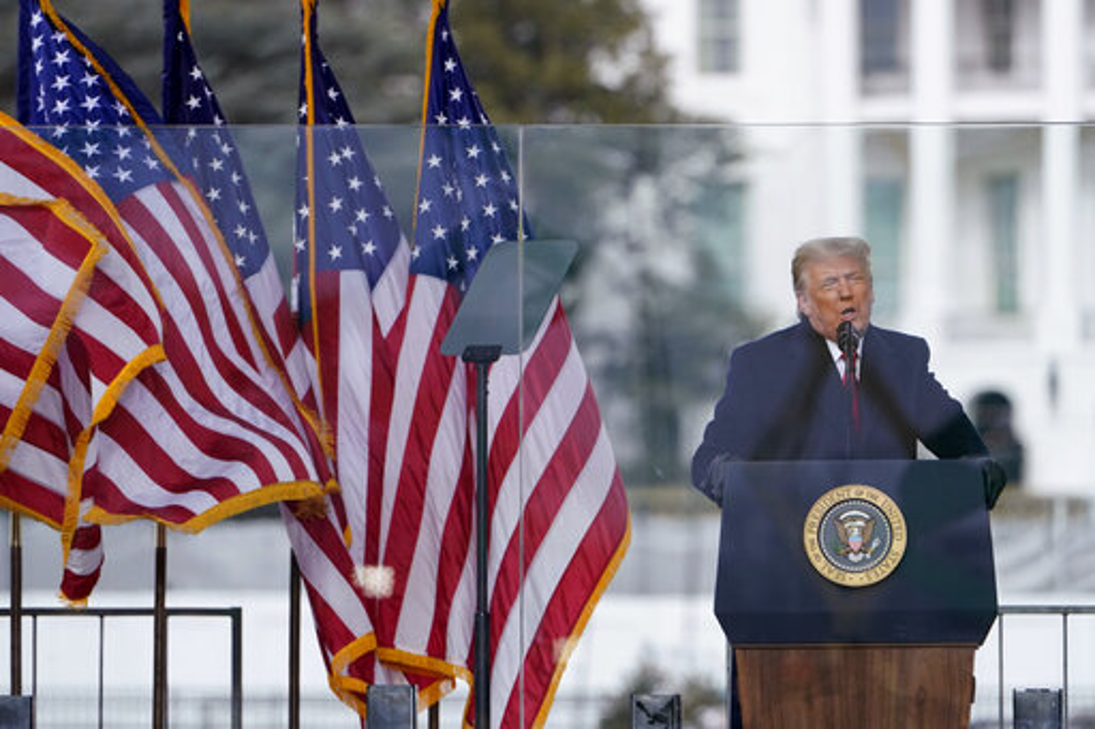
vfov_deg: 2.3
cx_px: 548
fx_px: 18243
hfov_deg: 3.4
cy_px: 364
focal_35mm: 600
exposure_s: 1/1600
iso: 3200
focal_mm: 600
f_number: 9
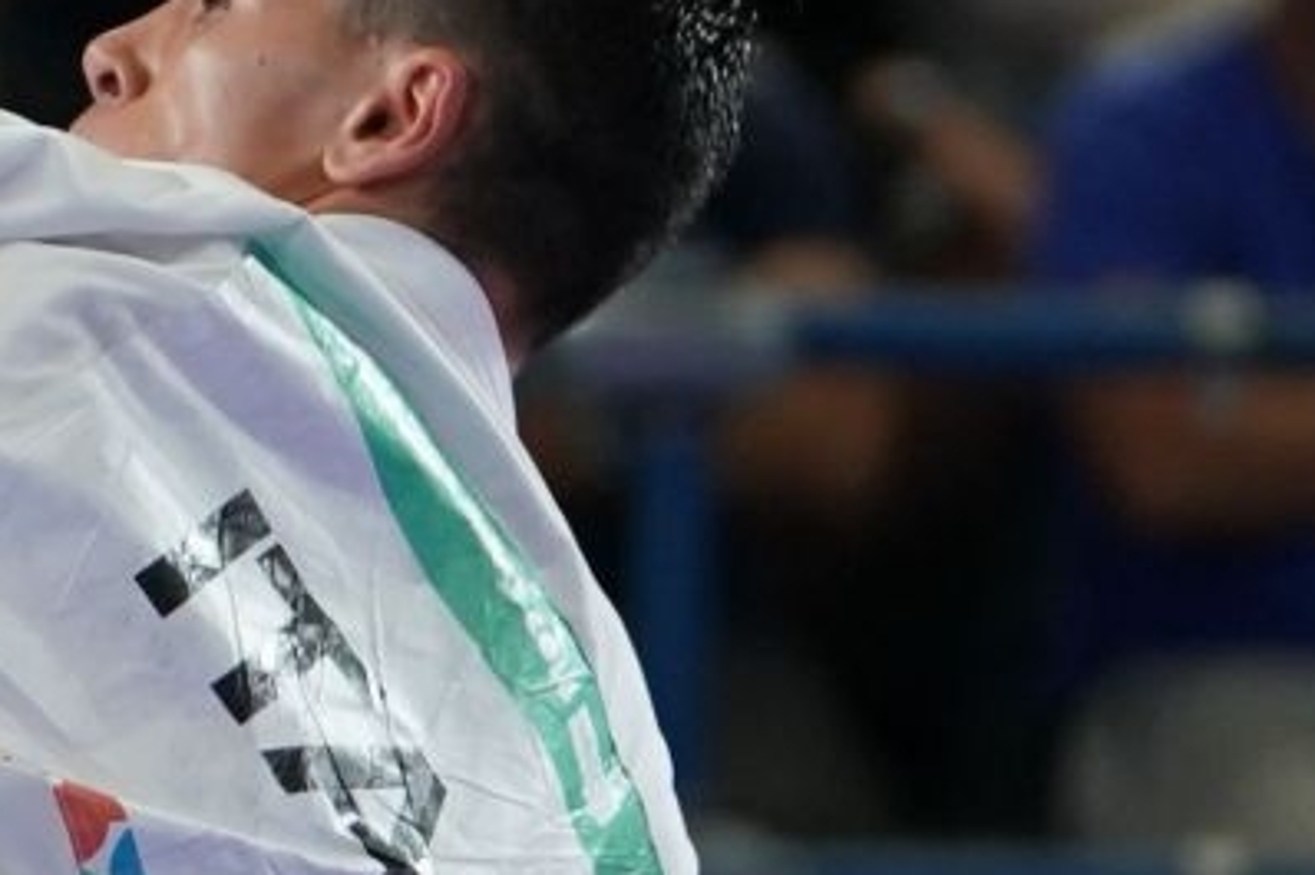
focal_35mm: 869
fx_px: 31728
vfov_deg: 1.6
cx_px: -1530
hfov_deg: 2.4
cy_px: 172
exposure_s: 1/1000
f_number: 2.8
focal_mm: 128
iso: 1250
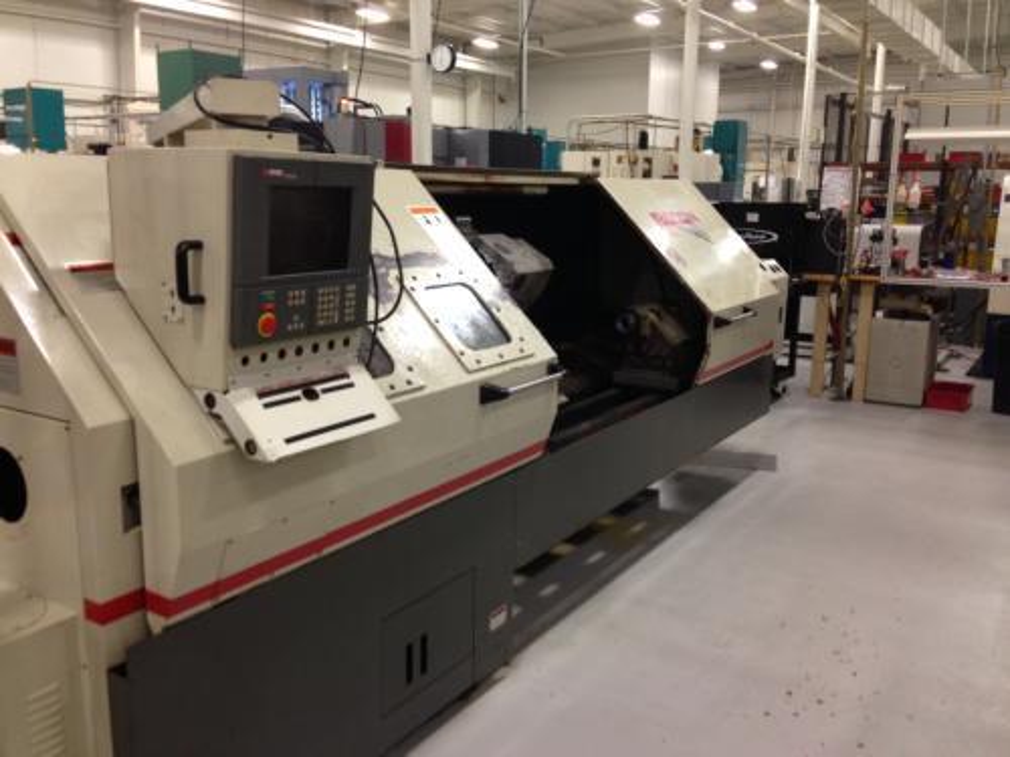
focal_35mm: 33
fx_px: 963
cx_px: 505
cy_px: 378
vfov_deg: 42.9
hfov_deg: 55.4
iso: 125
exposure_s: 1/20
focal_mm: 4.12
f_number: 2.4
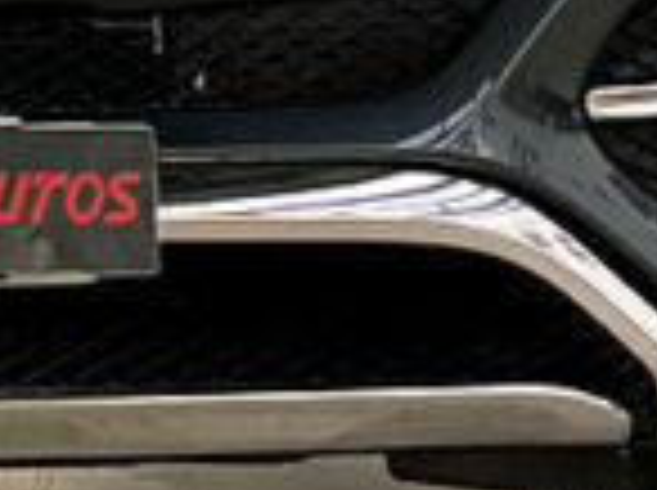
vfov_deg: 5.1
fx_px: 5400
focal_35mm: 285
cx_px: -364
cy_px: -683
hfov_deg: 6.8
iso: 250
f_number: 2
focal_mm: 6
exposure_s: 1/108
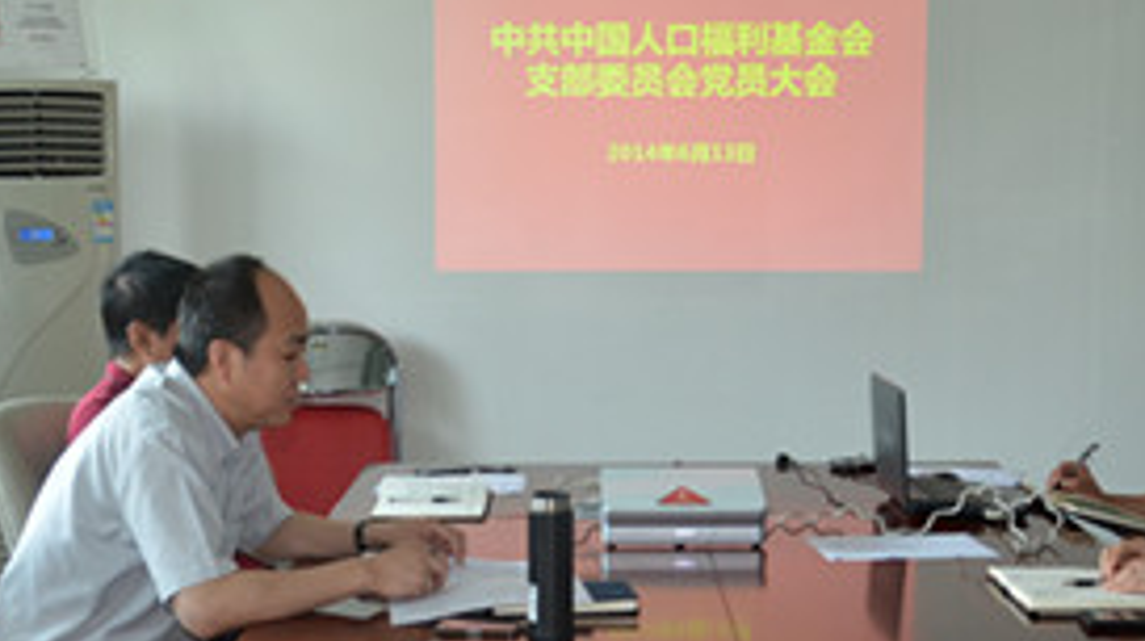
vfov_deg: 19.3
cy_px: 444
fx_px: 1881
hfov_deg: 33.8
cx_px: 533
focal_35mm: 62
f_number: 3.5
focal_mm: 18
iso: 450
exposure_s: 1/60
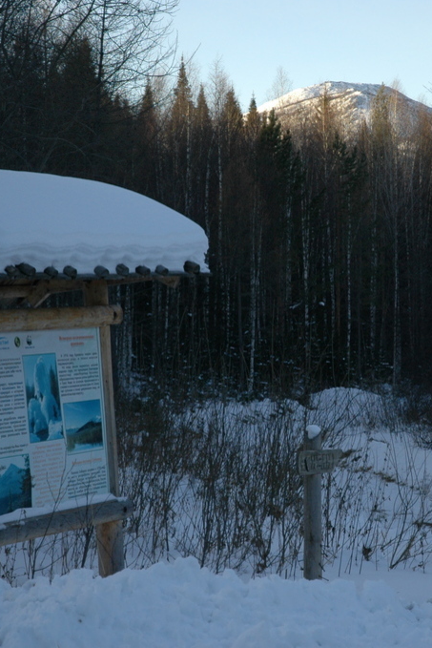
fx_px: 2033
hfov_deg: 12.1
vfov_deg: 18.1
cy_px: 324
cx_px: 344
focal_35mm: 113
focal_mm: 50
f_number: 4.5
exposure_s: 1/400
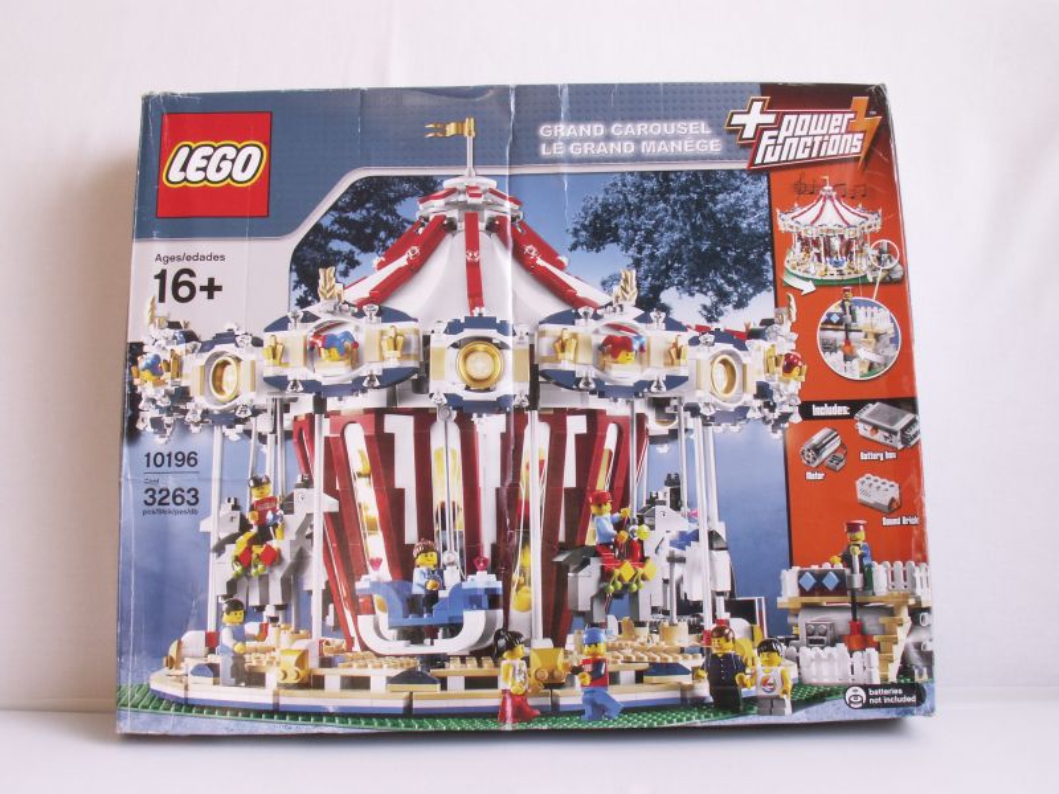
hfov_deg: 52.6
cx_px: 530
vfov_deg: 40.7
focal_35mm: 35
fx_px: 1071
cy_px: 397
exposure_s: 1/2.5
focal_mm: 5.86
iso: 50
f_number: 8
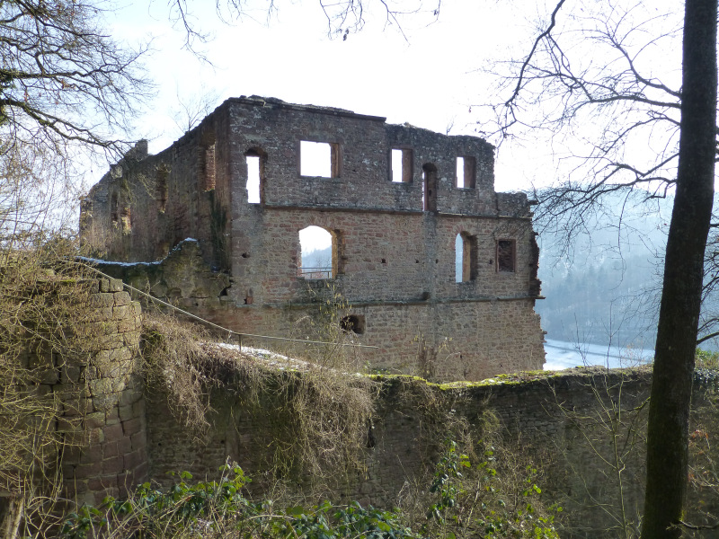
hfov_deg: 58.4
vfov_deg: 45.4
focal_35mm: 31
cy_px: 270
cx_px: 360
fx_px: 644
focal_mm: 5.4
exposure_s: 1/320
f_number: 4
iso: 160
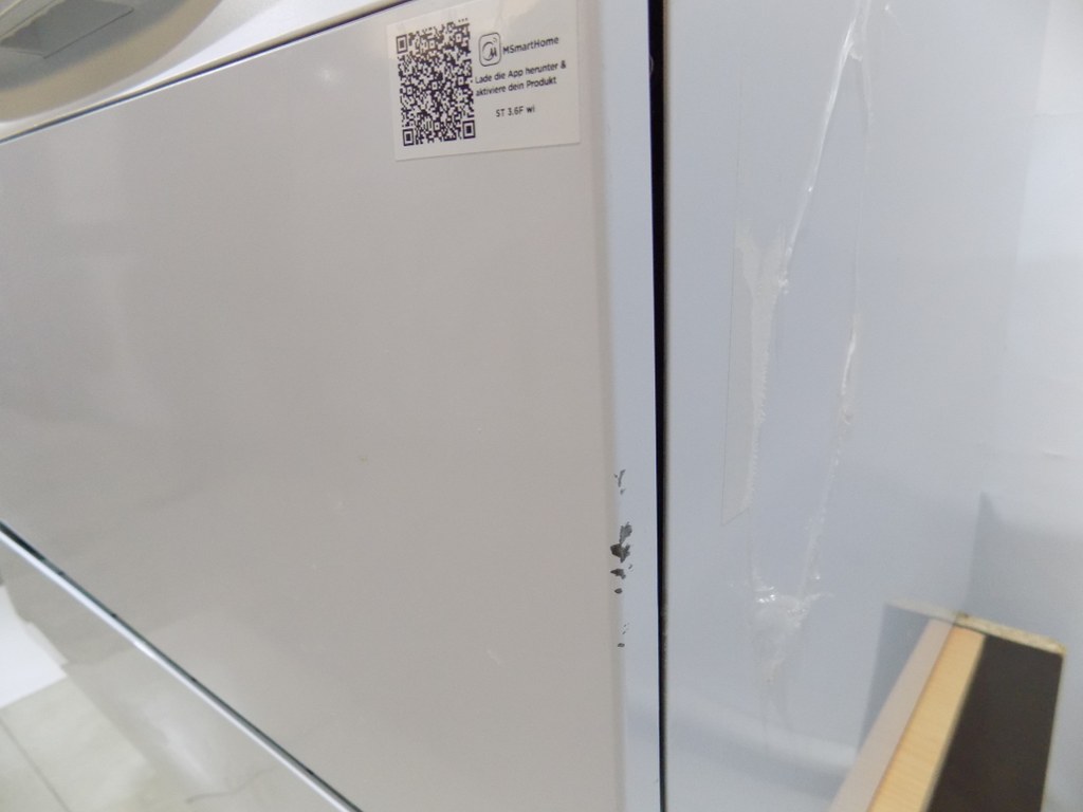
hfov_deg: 73.9
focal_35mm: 23
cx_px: 542
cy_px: 406
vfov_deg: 58.9
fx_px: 720
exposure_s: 1/30
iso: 280
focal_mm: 4
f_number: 3.1
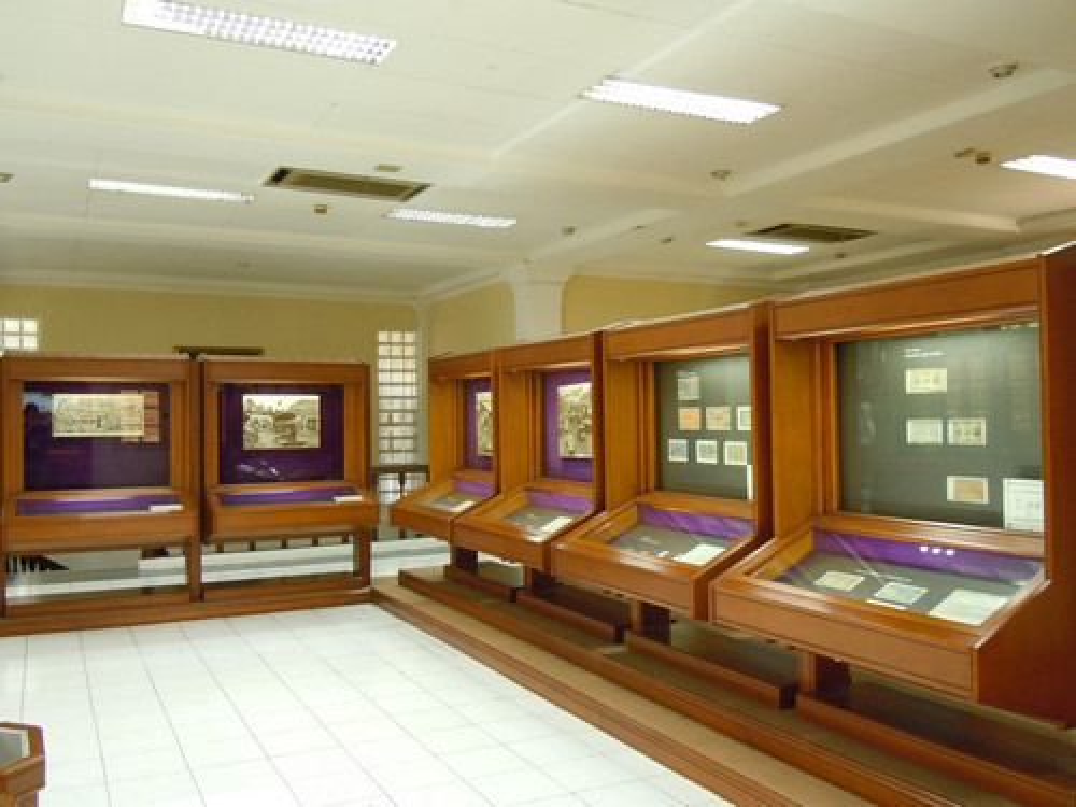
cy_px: 404
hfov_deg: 60.0
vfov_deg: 46.8
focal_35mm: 30
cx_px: 538
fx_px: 933
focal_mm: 5.4
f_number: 3.5
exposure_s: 1/5
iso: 200
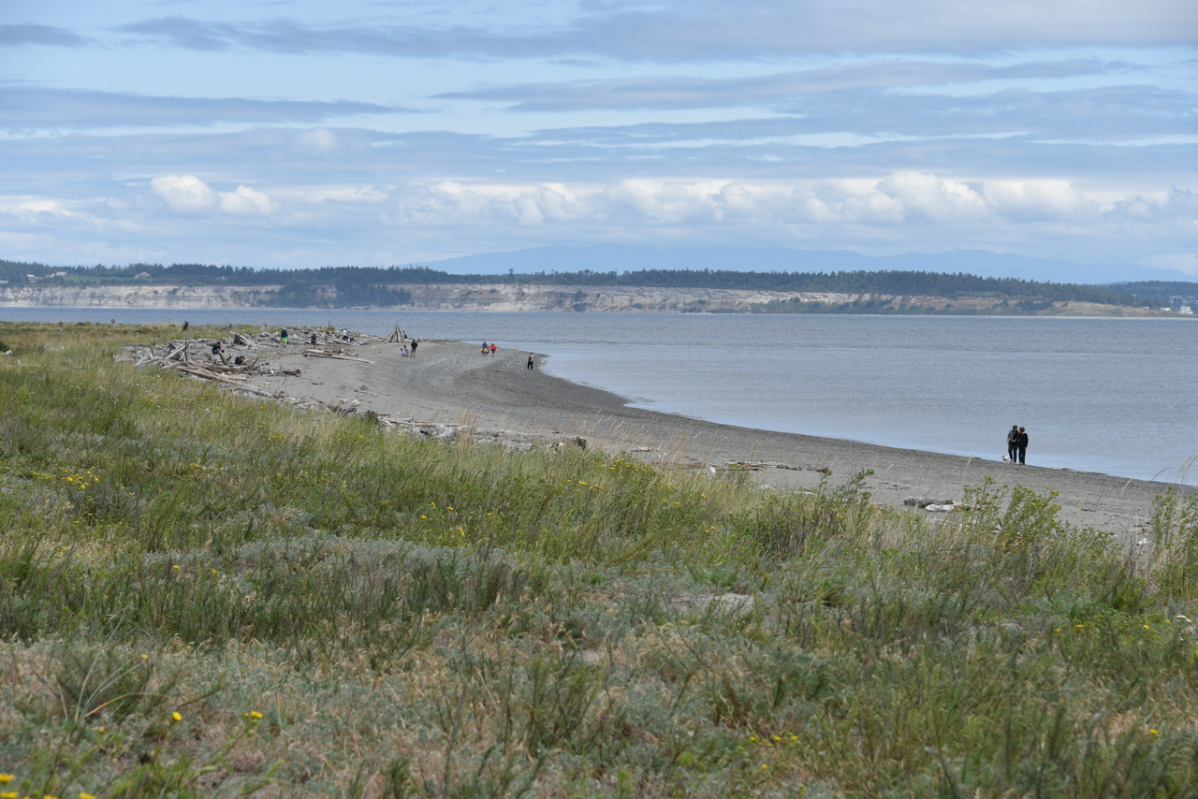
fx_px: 3728
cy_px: 400
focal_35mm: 112
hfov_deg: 18.3
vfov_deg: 12.2
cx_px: 599
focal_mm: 112
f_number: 9
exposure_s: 1/320
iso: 100
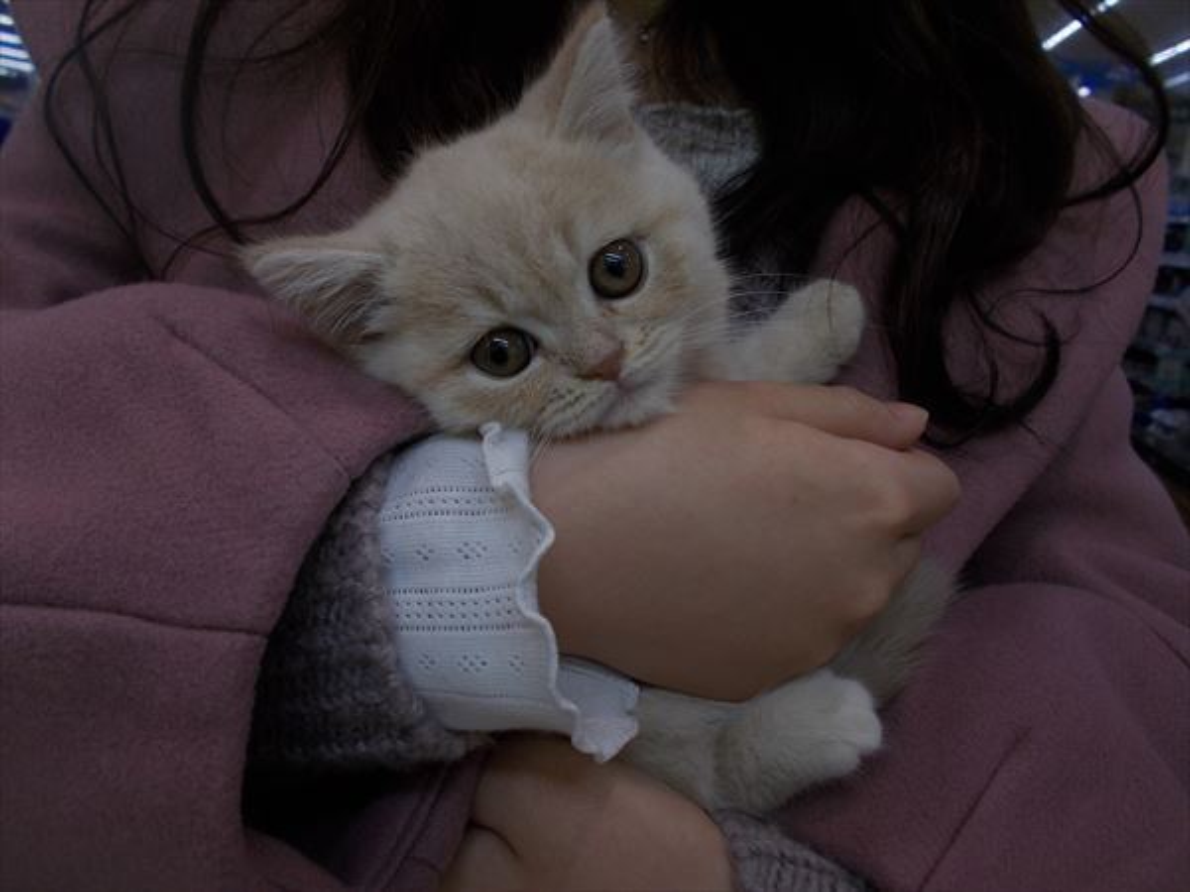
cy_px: 446
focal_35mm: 26
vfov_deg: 53.1
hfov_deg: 67.3
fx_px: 894
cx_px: 595
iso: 80
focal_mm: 4.6
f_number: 3.2
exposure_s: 1/80
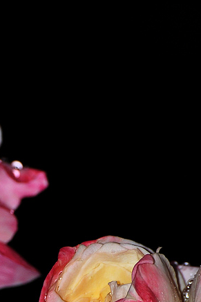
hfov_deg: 1.6
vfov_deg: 2.4
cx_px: -47
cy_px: 379
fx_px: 7173
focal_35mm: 854
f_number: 8
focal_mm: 195
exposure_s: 1/80
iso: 200
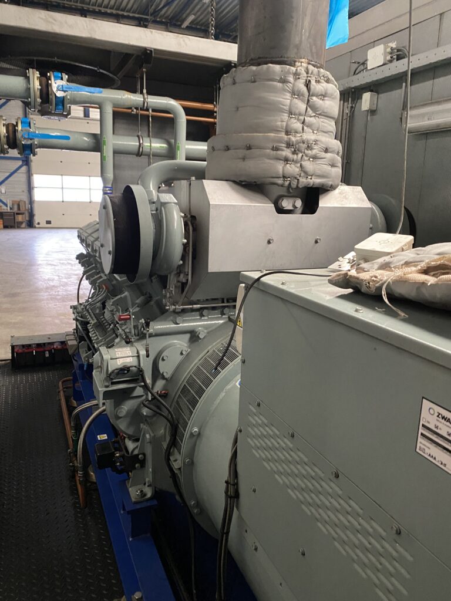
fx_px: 452
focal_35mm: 26
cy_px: 300
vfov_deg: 67.3
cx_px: 226
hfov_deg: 53.1
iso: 640
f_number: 1.8
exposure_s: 1/33
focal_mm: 4.25
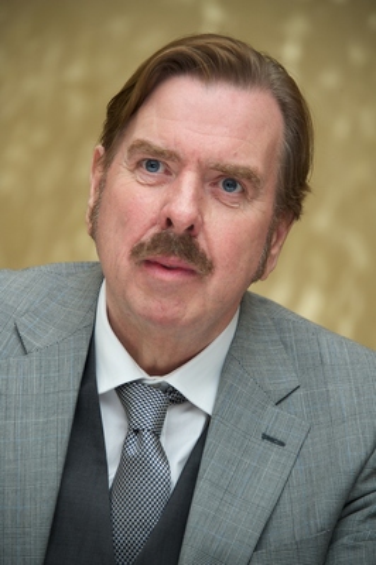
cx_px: 188
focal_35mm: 210
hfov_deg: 6.5
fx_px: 3295
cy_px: 282
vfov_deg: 9.8
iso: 640
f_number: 5.6
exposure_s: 1/100
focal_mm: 210
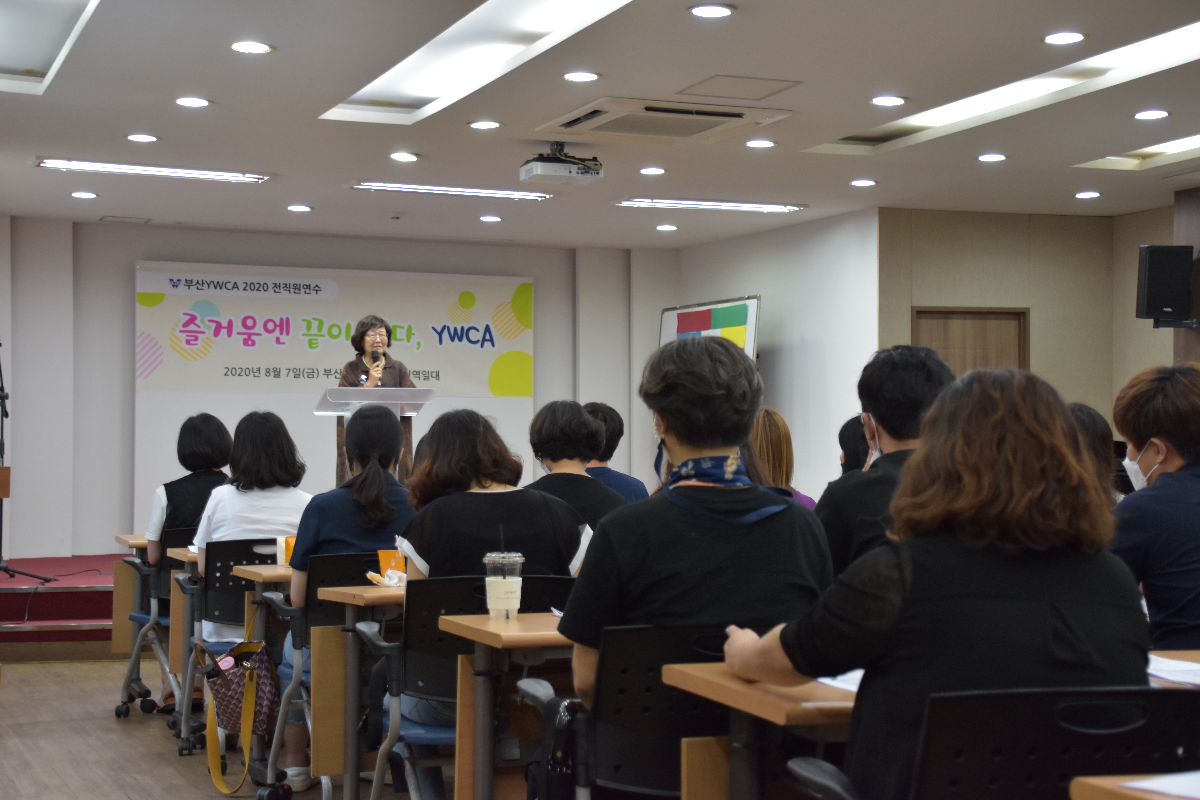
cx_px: 600
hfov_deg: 35.1
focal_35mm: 57
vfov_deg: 23.8
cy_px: 400
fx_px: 1900
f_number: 4.5
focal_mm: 38
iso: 1000
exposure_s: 1/80
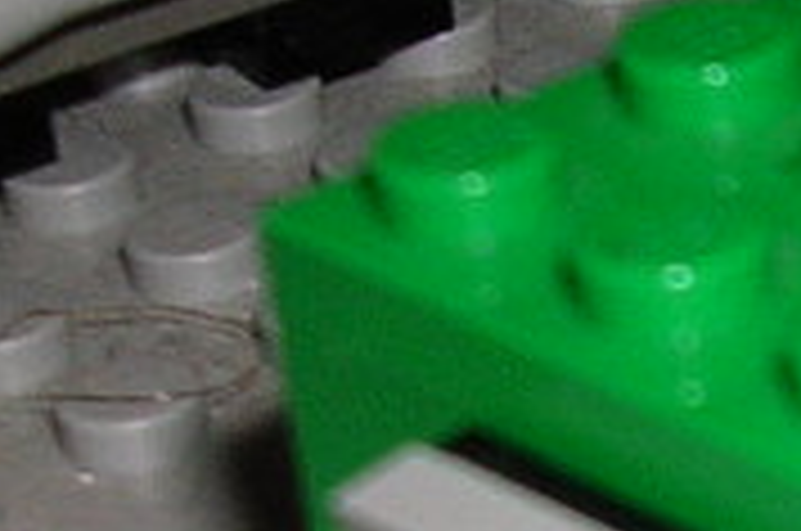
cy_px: 680
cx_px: 1503
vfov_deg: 6.0
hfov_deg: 8.6
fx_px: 5064
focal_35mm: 228
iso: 50
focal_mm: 5.8
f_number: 2.8
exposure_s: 1/60.1
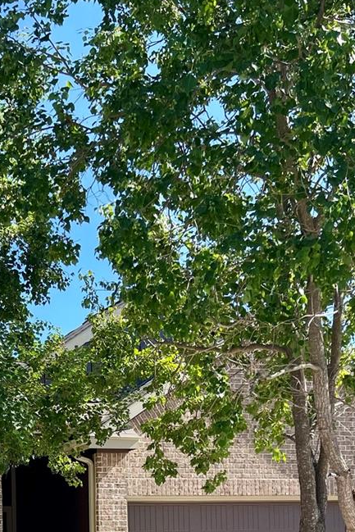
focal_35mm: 64
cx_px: -3
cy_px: 571
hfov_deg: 20.5
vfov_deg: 28.8
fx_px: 946
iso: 50
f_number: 1.6
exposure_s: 1/2433
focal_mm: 5.1
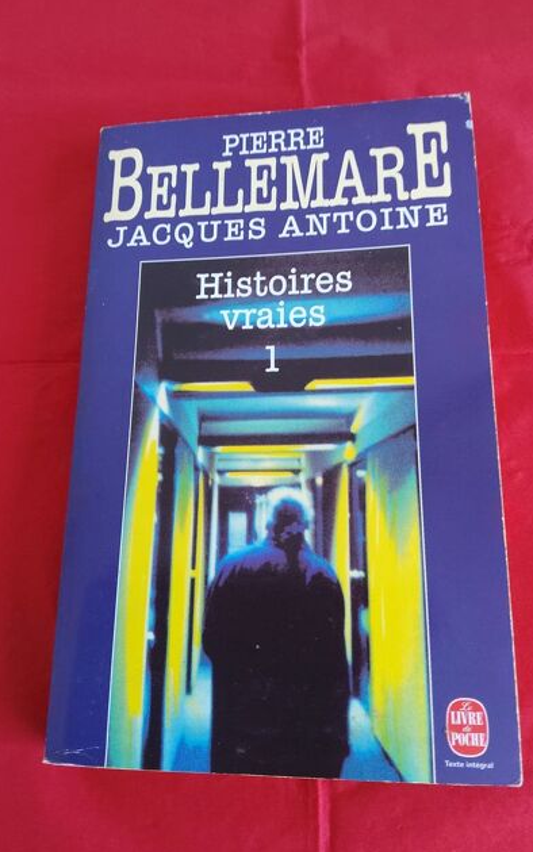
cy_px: 425
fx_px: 650
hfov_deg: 44.6
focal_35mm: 28
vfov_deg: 66.5
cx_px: 272
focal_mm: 3.08
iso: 200
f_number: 2
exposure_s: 1/33
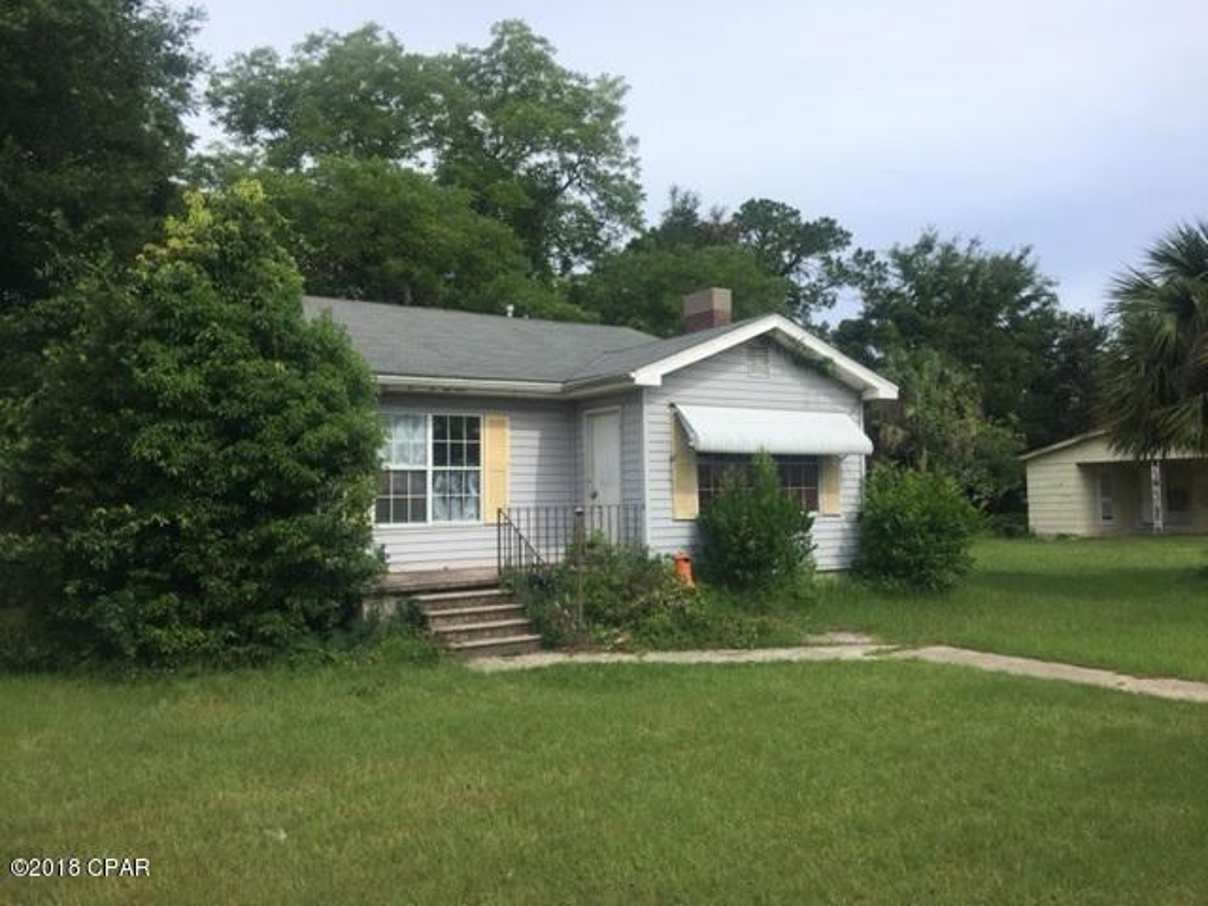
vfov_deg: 48.2
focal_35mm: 29
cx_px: 604
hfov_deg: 61.7
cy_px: 453
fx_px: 1012
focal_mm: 4.15
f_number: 2.2
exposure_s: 1/1883
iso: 32
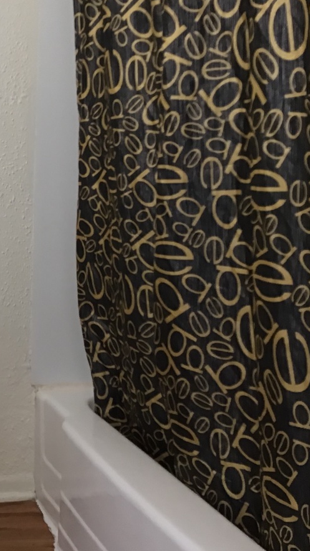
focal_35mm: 55
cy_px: 245
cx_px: -99
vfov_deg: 37.8
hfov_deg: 19.9
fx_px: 804
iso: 80
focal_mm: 3.3
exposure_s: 1/30
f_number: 2.4
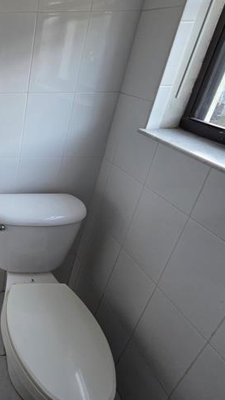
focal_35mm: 23
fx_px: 244
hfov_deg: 35.3
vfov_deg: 78.0
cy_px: 166
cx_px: -63
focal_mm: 2.2
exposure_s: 1/60
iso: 200
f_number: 2.2
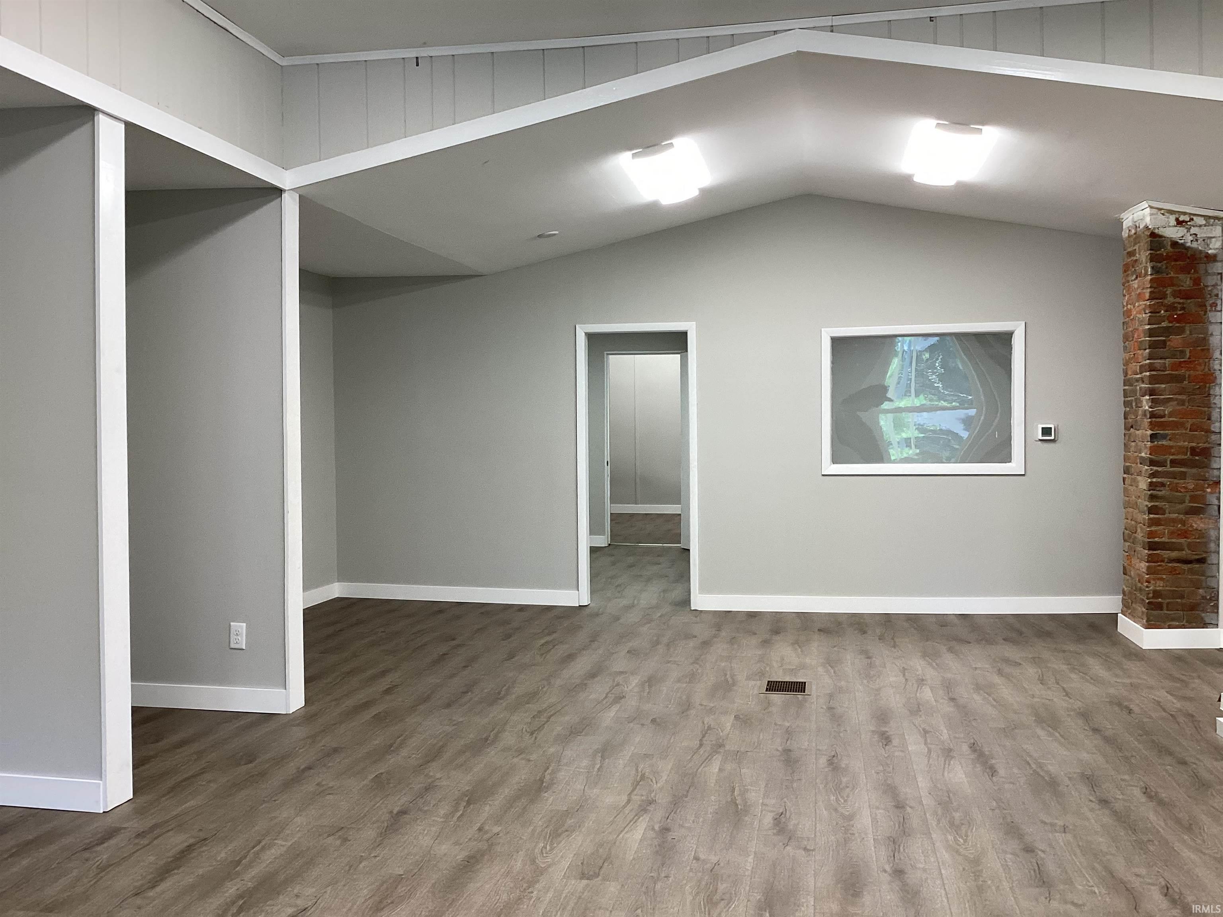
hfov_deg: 58.4
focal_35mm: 31
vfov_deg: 45.4
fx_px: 1095
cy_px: 458
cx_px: 612
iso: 80
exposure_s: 1/60
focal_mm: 3.3
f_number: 2.4
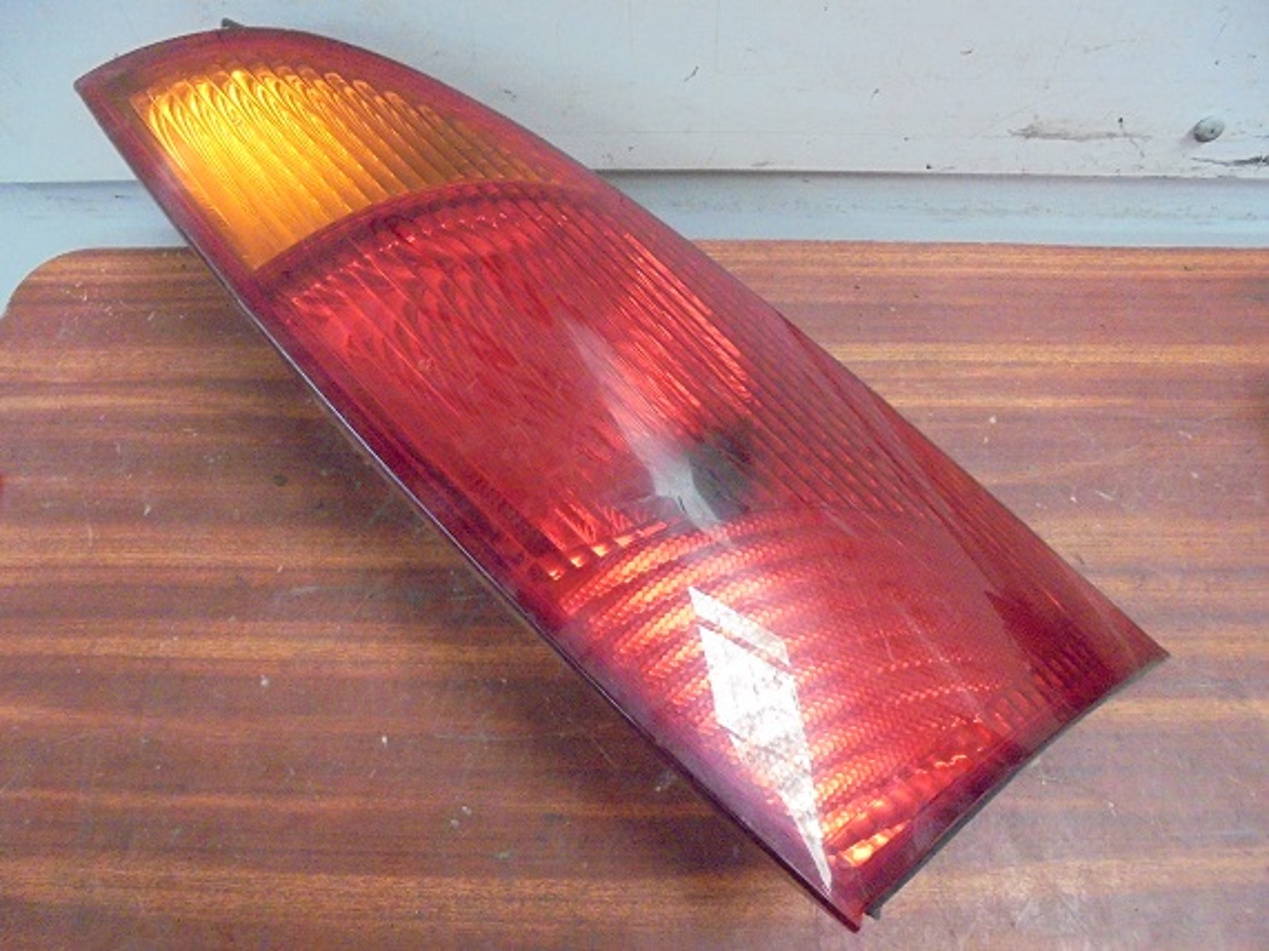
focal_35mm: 26
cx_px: 634
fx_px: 953
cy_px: 476
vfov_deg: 53.0
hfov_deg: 67.3
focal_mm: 4.6
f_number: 3.5
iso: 800
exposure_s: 1/50
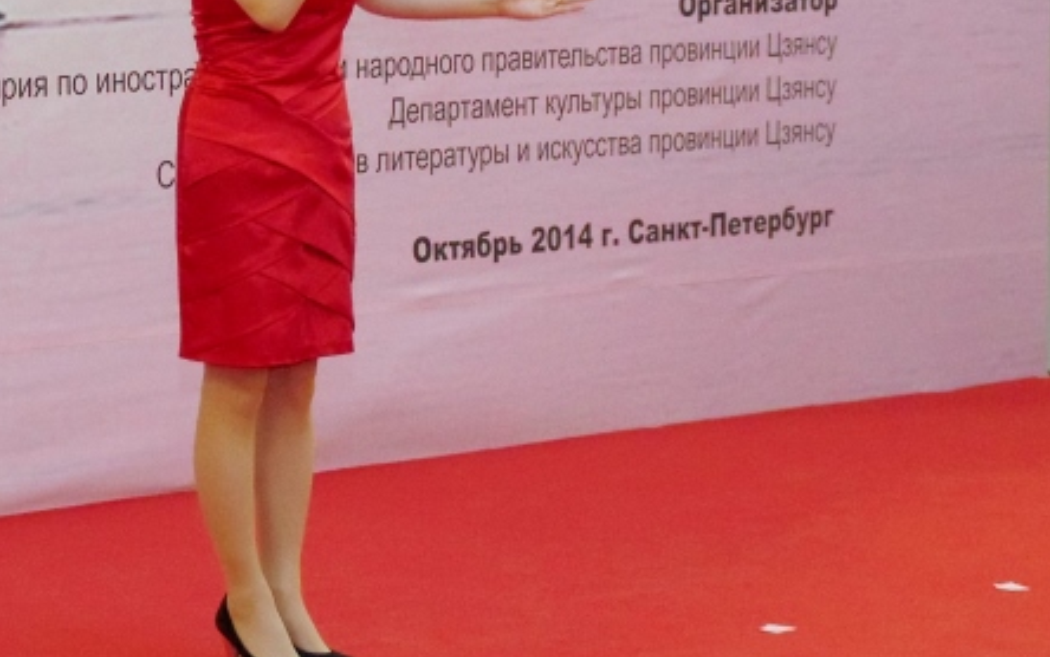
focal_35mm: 158
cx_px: -83
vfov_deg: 8.3
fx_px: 4529
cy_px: 69
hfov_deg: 13.0
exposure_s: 1/90
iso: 3200
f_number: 4.5
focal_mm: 45
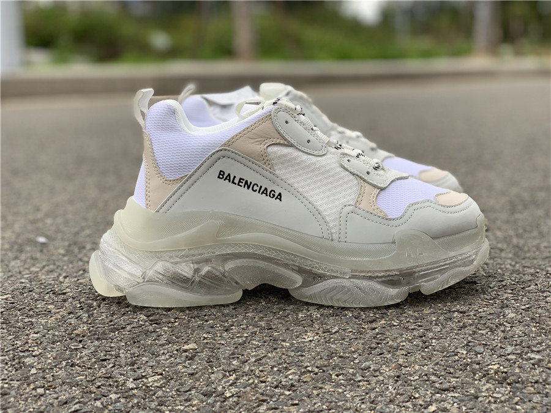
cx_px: 276
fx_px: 828
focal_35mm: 52
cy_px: 206
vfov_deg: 28.0
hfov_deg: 36.8
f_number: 2.4
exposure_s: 1/122
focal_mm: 6
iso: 25
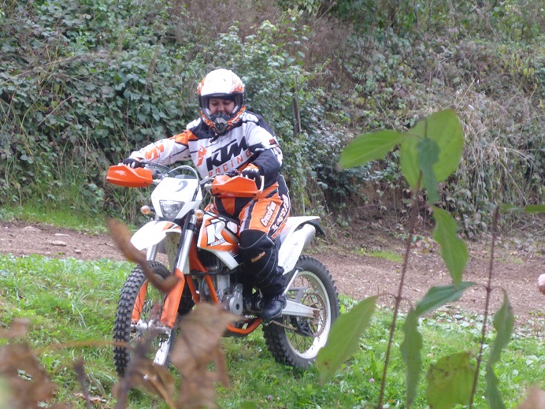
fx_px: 2519
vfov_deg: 9.3
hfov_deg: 12.3
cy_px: 204
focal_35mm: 160
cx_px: 272
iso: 500
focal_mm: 22.8
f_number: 5.9
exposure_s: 1/60
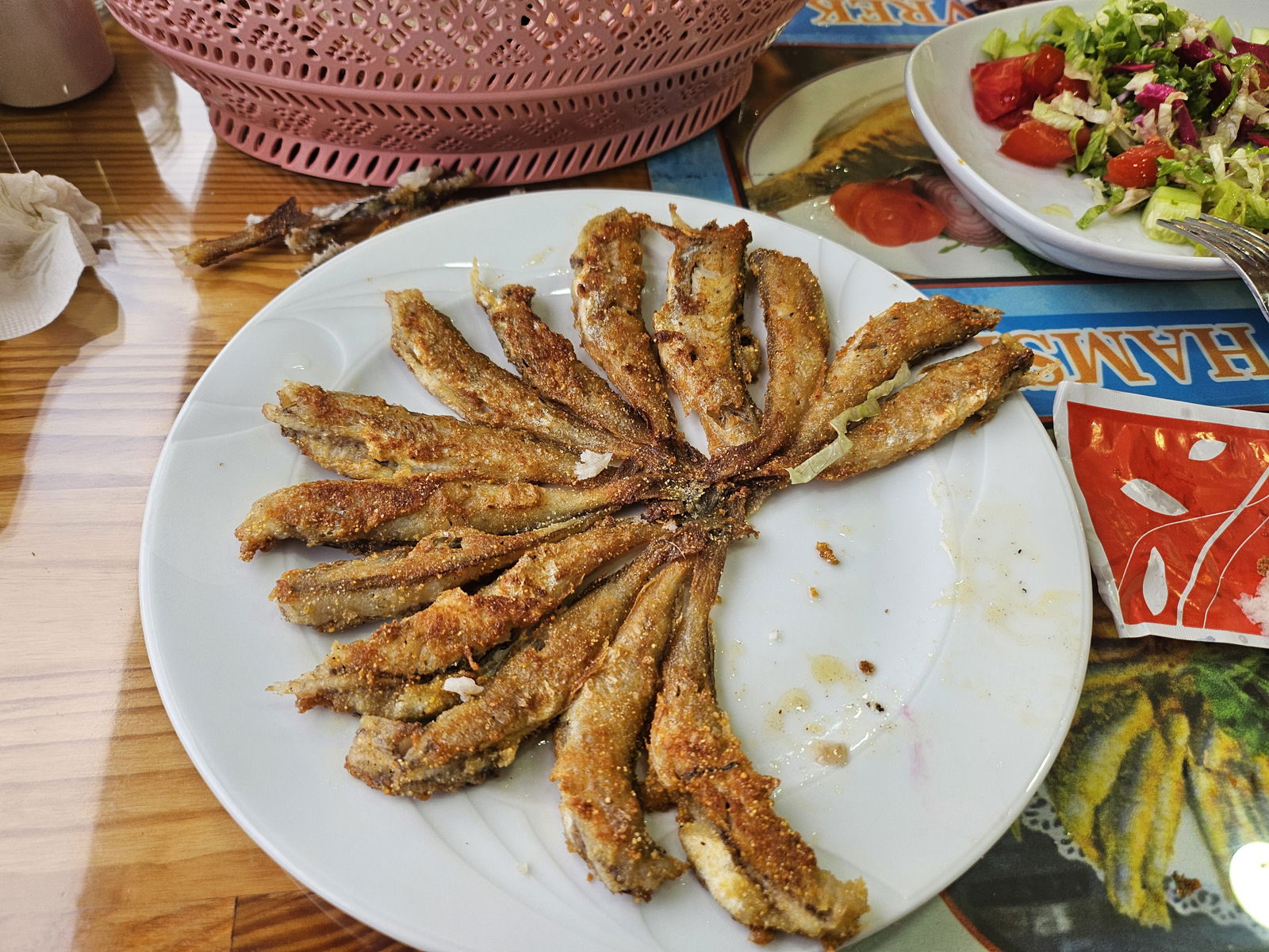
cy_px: 476
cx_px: 634
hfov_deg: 71.6
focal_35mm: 24
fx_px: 880
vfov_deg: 56.8
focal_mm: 5
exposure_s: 1/100
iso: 100
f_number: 1.8
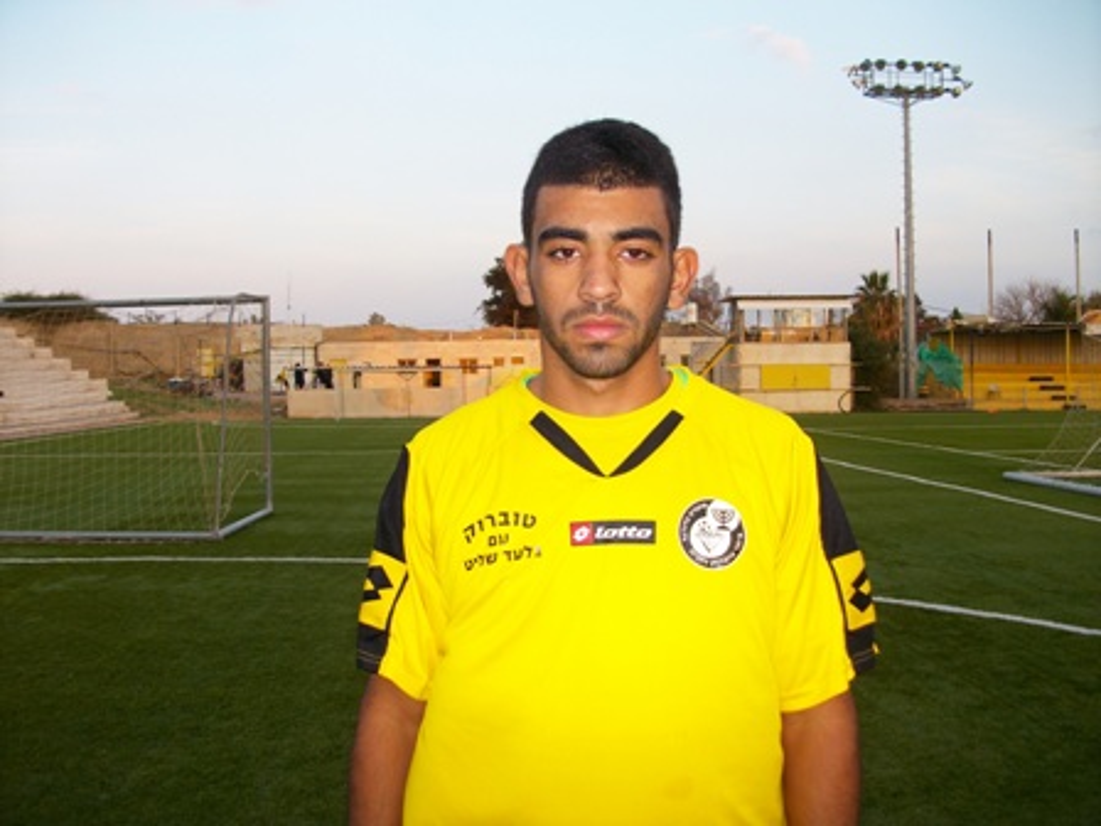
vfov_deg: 41.8
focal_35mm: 34
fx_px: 1081
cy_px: 413
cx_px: 550
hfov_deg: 54.0
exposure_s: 1/137
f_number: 2.9
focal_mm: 5.7
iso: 80
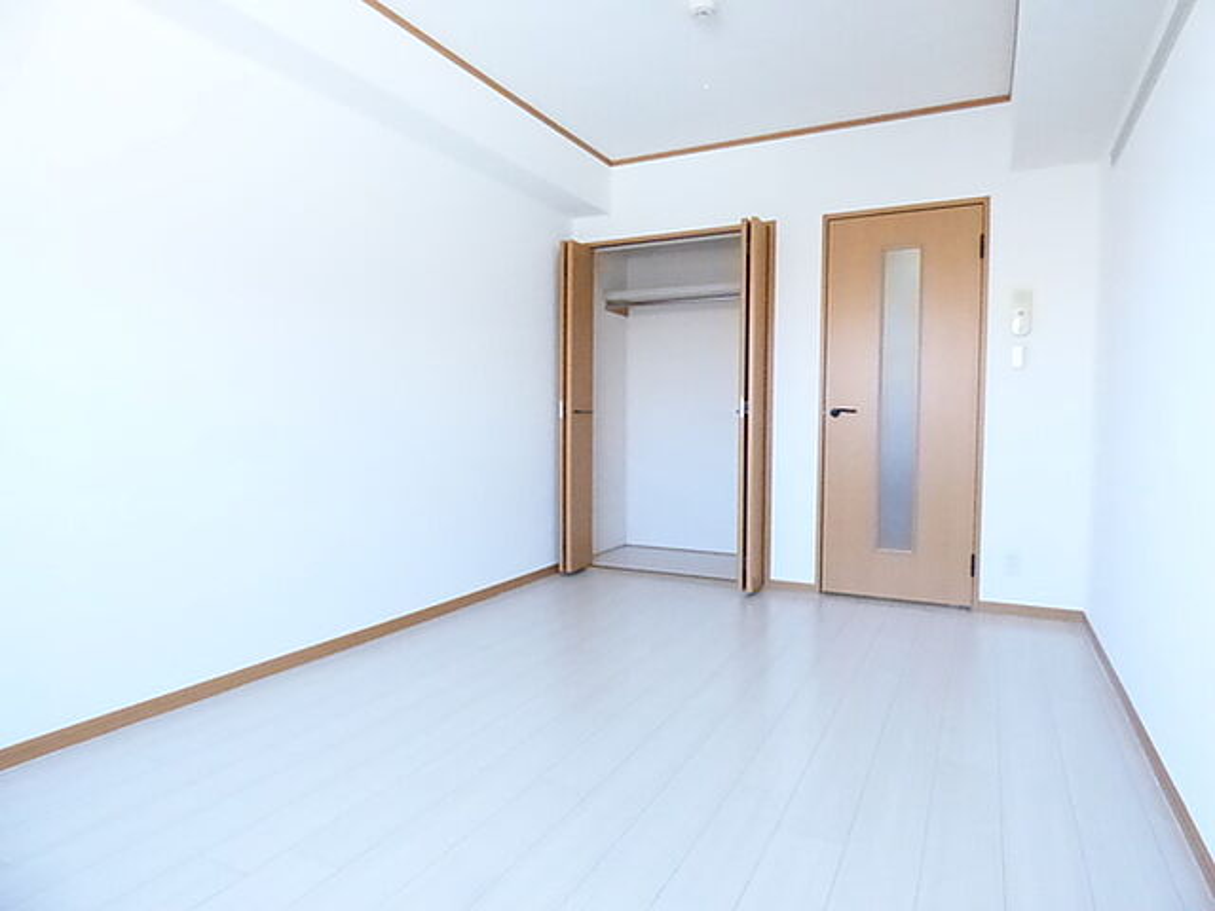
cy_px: 456
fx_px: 702
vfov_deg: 66.0
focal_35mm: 20
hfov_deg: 81.7
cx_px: 608
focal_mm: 3.58
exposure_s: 1/500
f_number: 2.8
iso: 3200
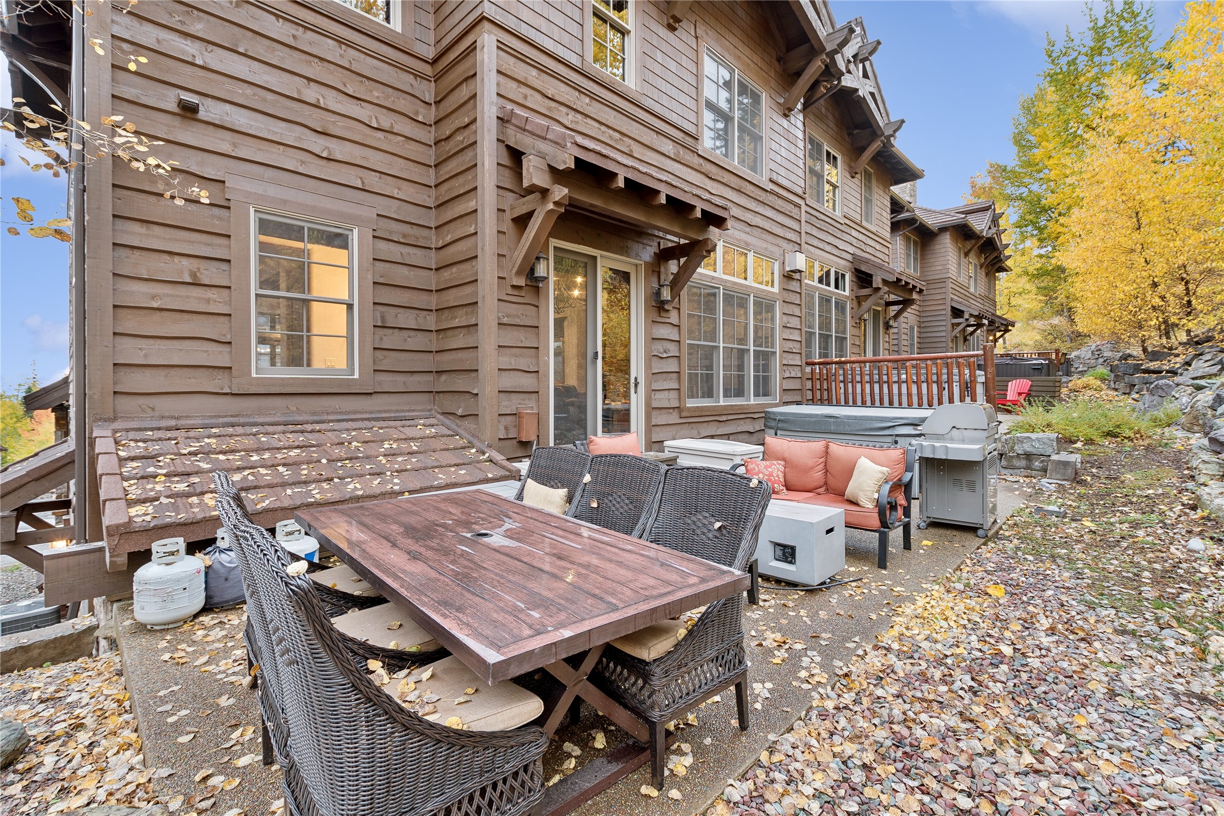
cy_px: 408
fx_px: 510
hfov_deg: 100.4
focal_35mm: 15
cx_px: 612
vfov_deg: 77.3
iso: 100
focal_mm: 10
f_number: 6.3
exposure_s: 1/4
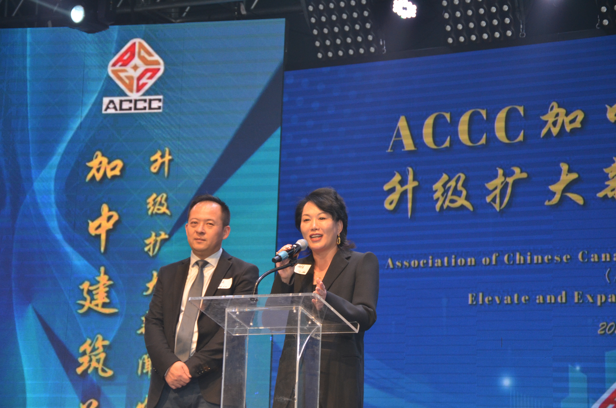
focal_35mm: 112
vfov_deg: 12.1
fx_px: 1921
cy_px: 204
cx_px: 308
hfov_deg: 18.2
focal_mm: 75
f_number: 5.3
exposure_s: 1/100
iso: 1000
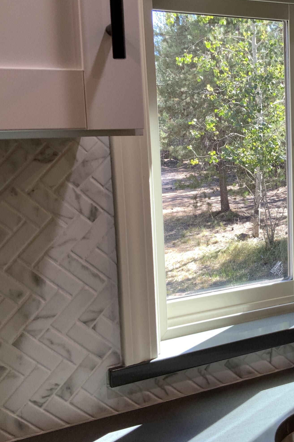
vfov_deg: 42.6
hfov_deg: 27.9
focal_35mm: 46
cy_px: 191
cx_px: 279
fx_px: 564
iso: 32
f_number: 1.8
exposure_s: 1/120
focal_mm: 3
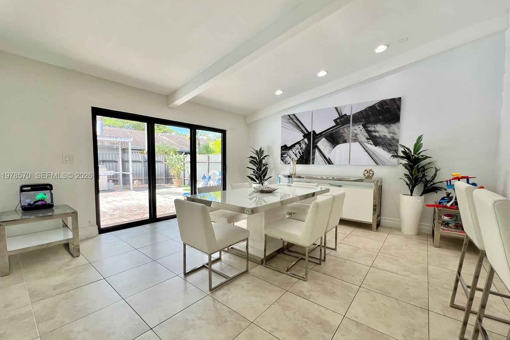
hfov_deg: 104.3
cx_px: 254
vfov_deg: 81.2
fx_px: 198
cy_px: 176
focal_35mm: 14
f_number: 1.8
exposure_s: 1/120
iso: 32
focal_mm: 1.57
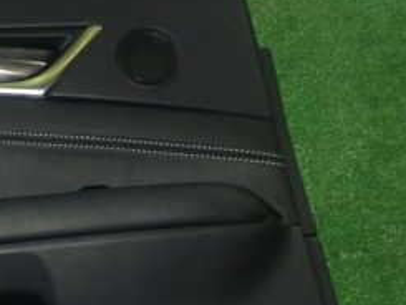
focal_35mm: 88
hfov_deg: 21.1
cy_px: 283
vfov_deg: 16.5
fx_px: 1033
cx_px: -48
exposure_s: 1/40
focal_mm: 6.37
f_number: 7.1
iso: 1000
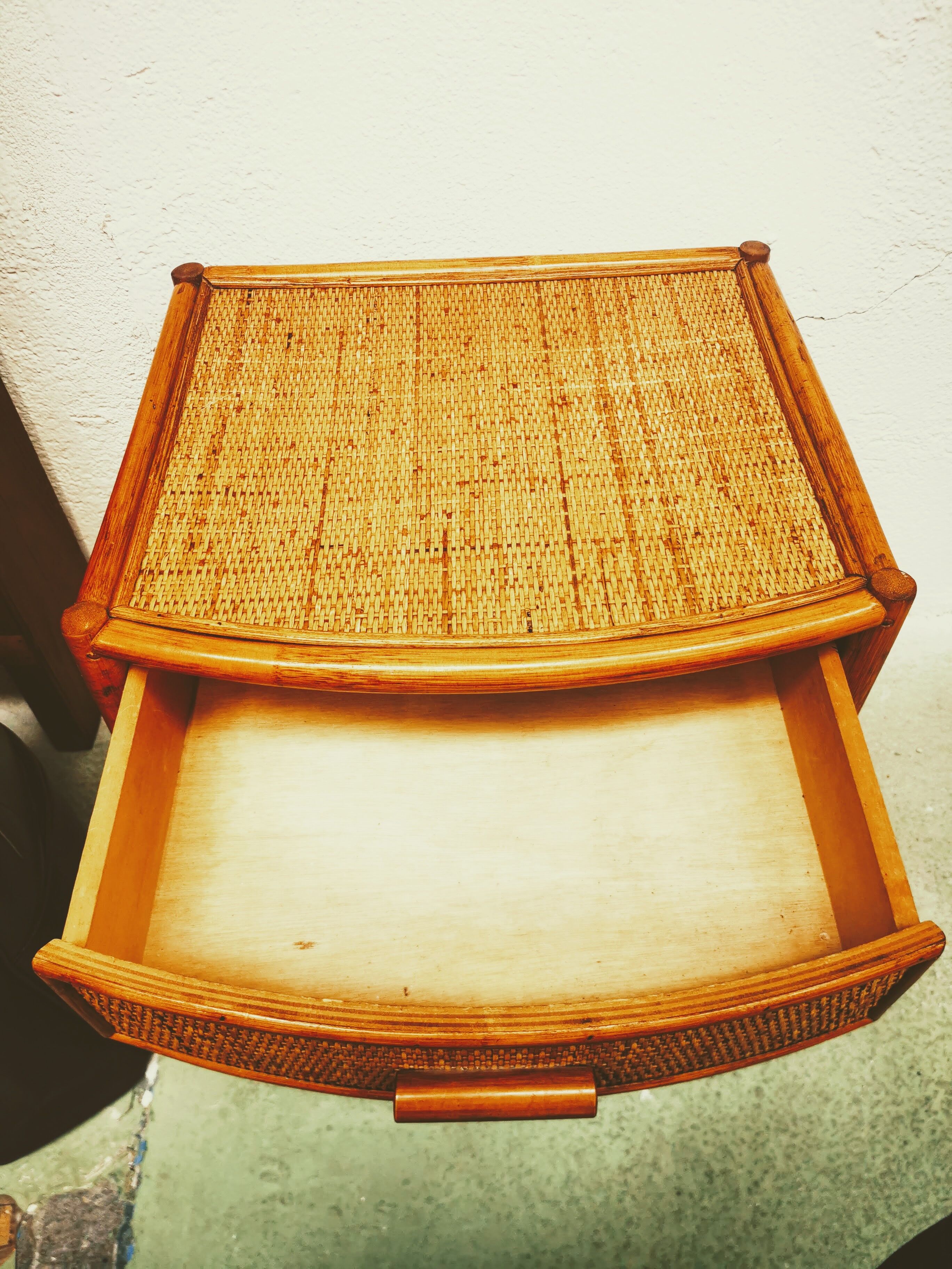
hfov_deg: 51.4
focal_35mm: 27
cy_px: 634
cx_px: 476
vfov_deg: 65.3
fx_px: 990
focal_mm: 5.56
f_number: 1.6
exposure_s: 1/100
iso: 125
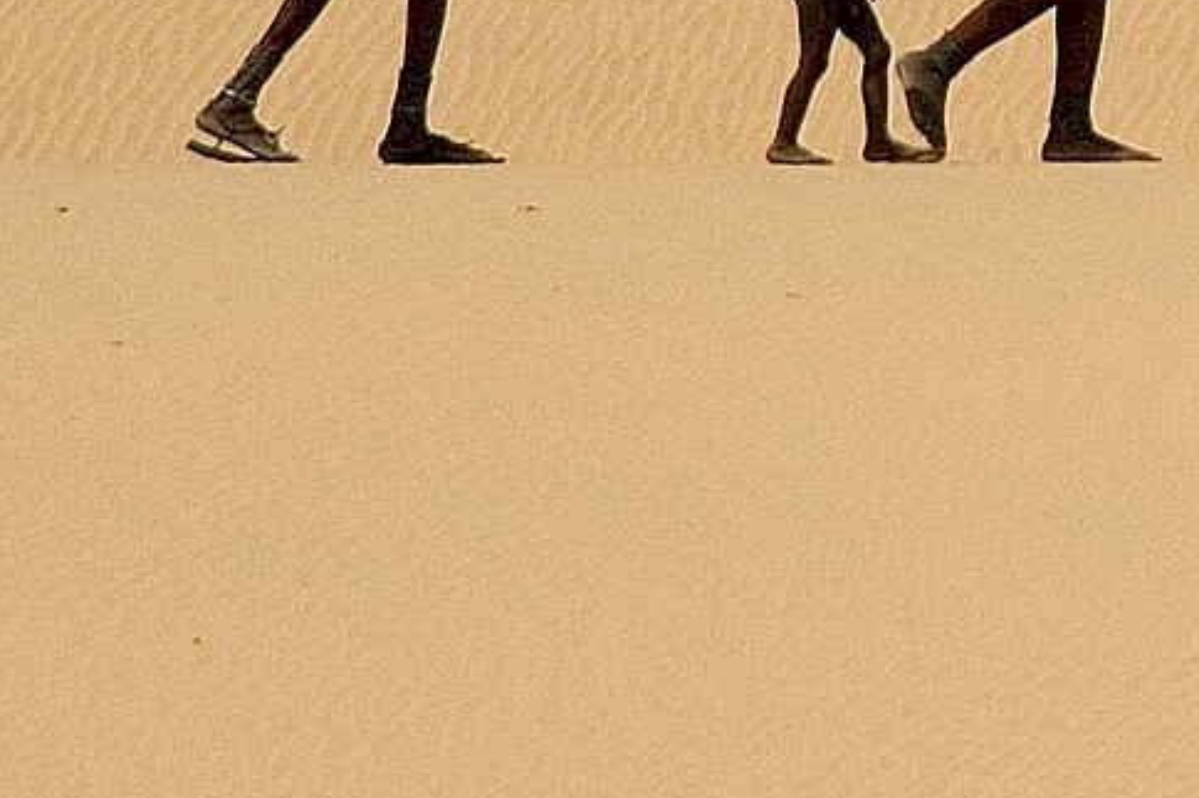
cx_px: 1617
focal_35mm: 712
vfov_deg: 1.9
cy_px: -216
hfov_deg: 2.9
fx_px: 23704
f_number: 6.3
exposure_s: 1/640
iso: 200
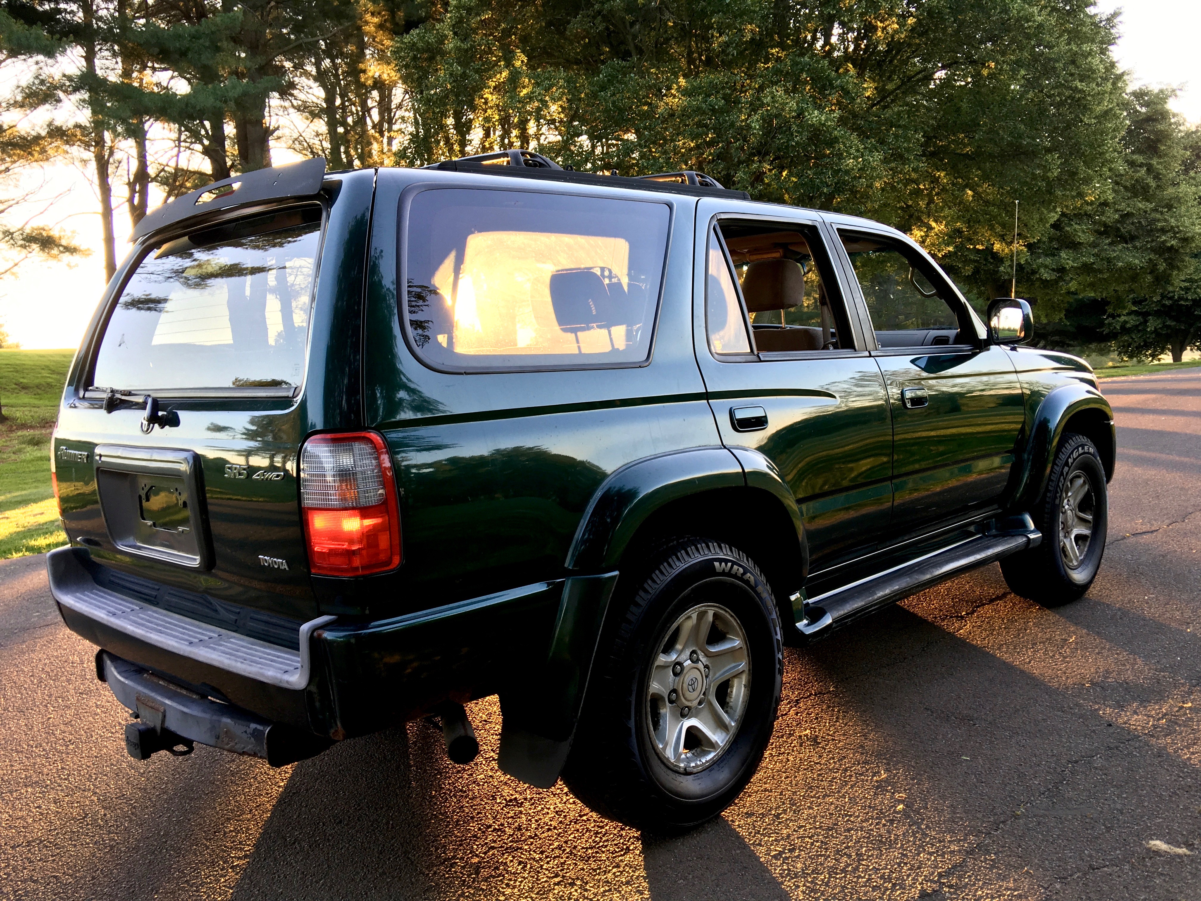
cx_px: 600
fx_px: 1006
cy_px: 450
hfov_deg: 61.7
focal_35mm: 29
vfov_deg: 48.2
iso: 25
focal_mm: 4.15
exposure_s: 1/40
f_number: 2.2
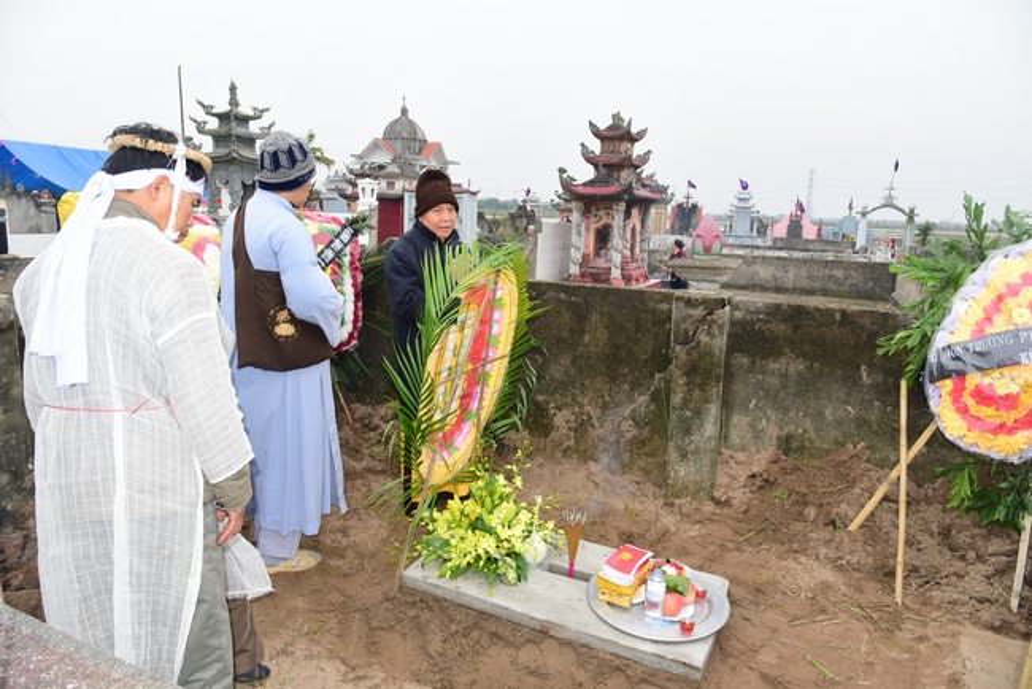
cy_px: 344
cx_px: 516
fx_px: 688
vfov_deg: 53.2
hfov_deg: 73.7
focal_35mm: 24
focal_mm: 24
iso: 360
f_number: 6.3
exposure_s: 1/80
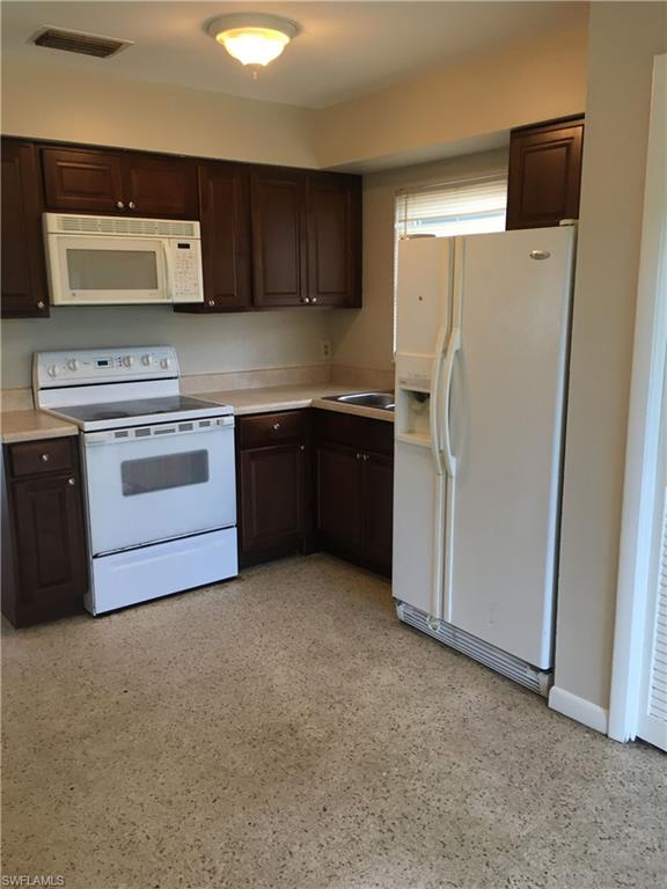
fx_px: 745
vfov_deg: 61.7
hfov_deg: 48.2
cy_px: 444
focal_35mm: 29
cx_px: 334
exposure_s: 1/30
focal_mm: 4.15
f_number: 2.2
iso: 50
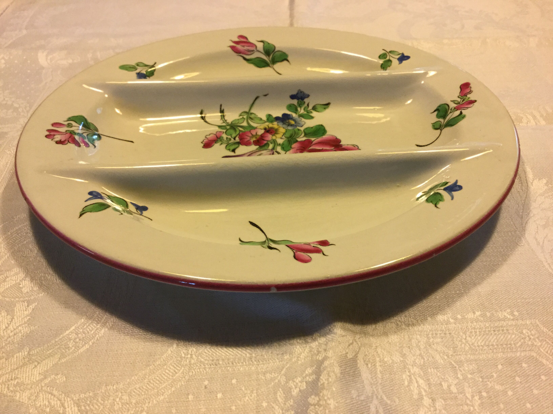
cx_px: 276
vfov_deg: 45.4
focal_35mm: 31
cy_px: 207
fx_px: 495
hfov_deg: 58.4
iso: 160
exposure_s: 1/33
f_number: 2.4
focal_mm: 3.3
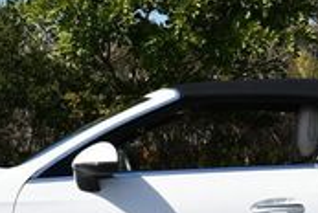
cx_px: 199
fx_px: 1832
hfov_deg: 9.9
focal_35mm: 207
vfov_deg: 6.7
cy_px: 94
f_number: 9
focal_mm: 28
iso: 100
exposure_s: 1/320
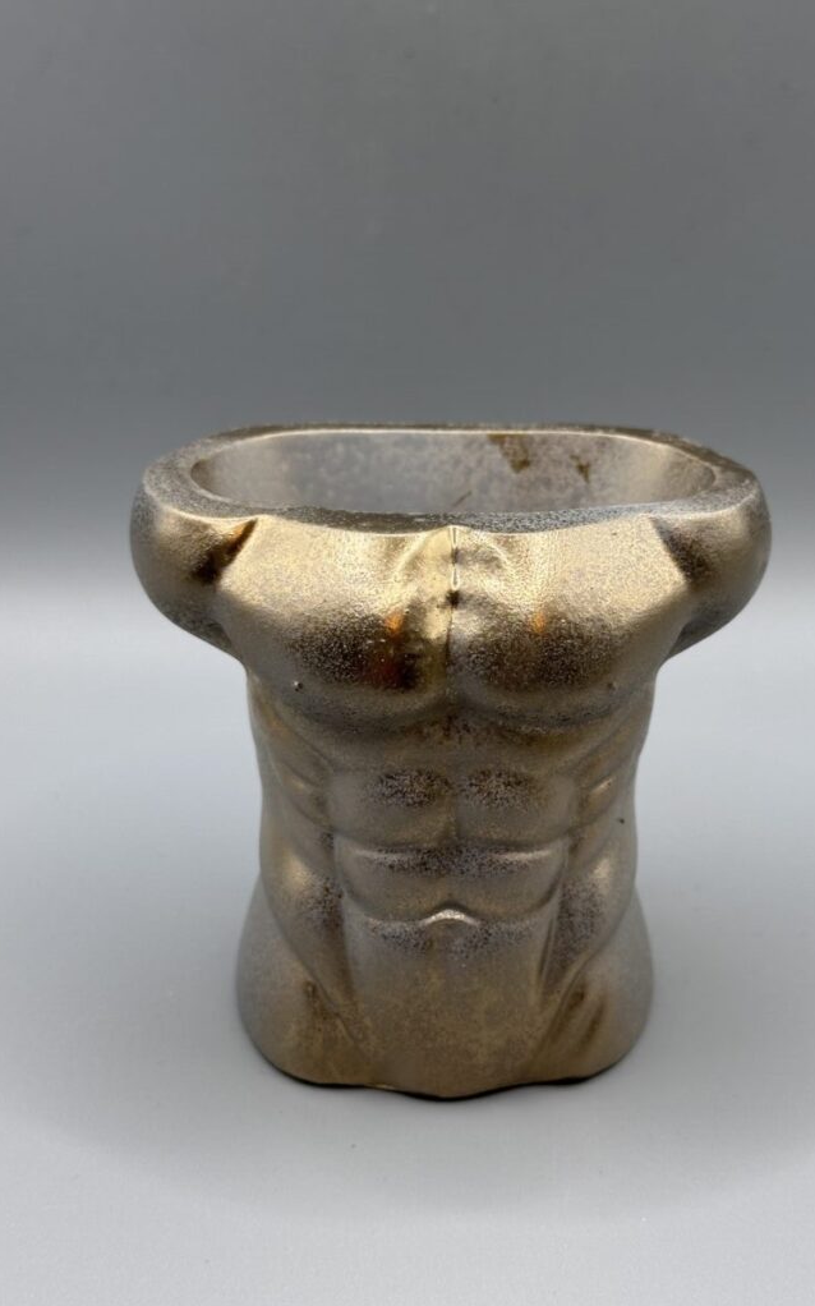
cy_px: 653
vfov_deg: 39.6
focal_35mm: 51
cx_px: 446
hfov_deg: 25.3
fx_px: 1814
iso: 64
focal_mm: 6.86
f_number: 1.78
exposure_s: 1/174
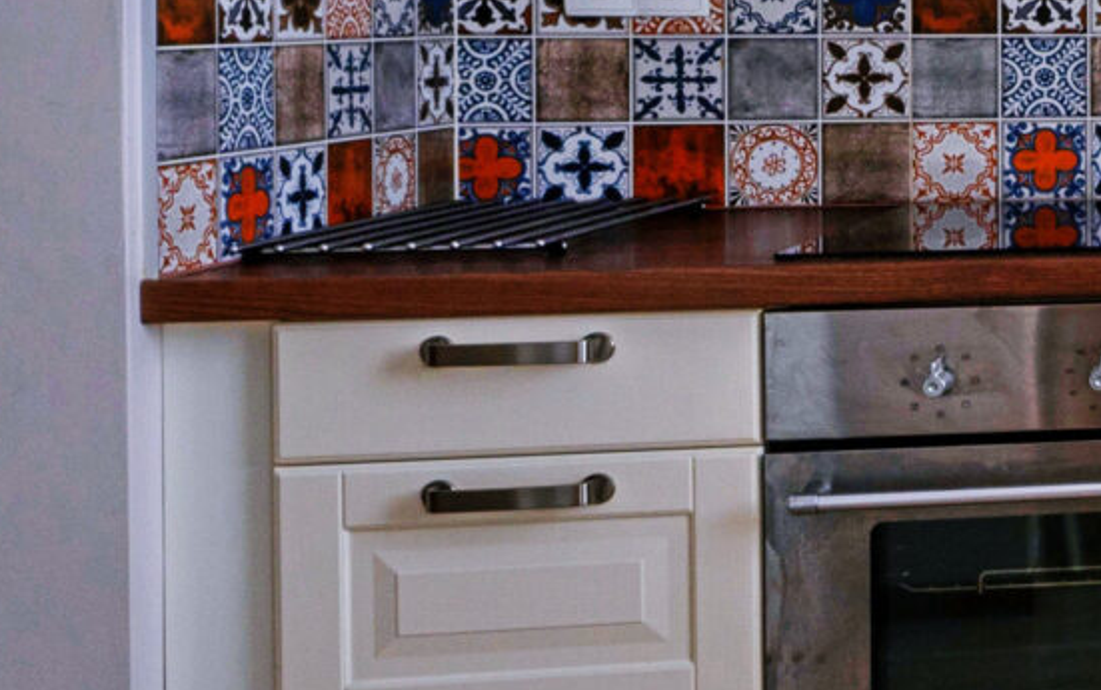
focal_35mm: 71
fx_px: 2131
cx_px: 1936
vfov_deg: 18.0
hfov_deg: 20.9
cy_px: 49
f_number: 8
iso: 100
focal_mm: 10
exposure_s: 1/2
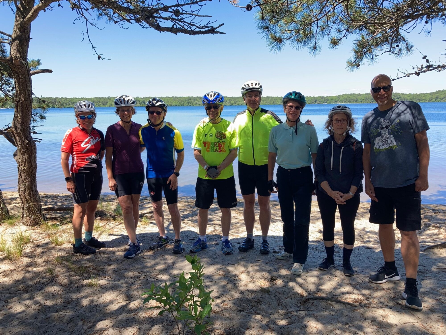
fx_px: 361
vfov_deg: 49.7
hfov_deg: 63.4
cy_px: 168
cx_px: 223
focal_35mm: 28
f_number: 1.8
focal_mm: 3.99
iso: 20
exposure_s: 1/289
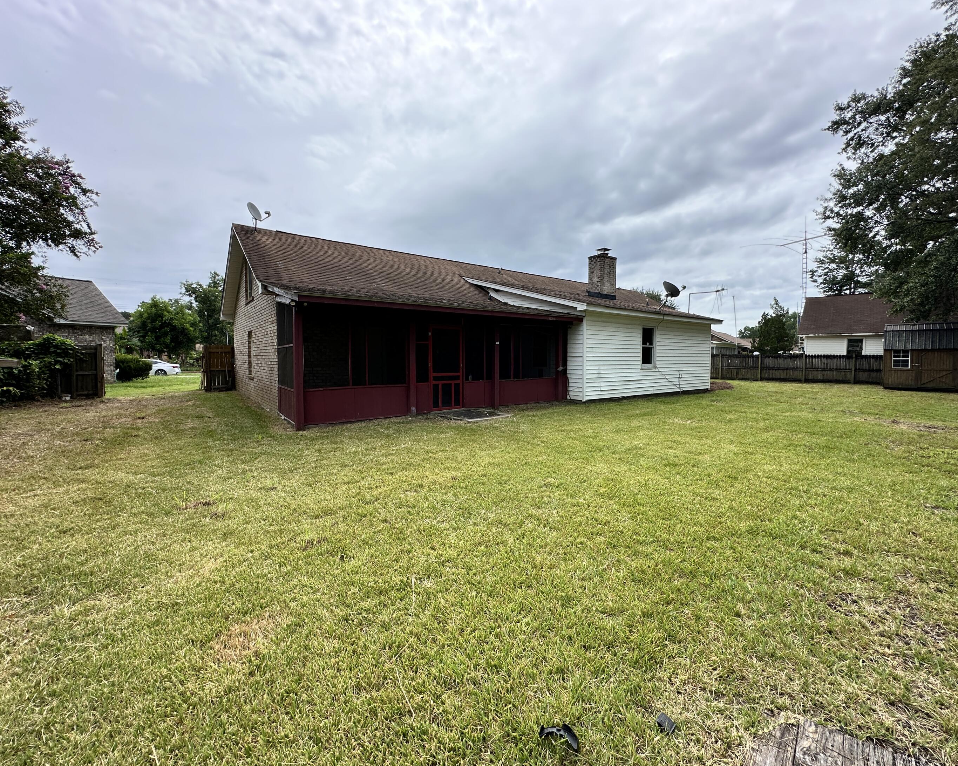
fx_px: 425
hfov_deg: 96.8
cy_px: 376
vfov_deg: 84.0
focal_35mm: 15
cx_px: 498
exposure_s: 1/1082
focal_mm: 2.22
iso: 40
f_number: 2.2
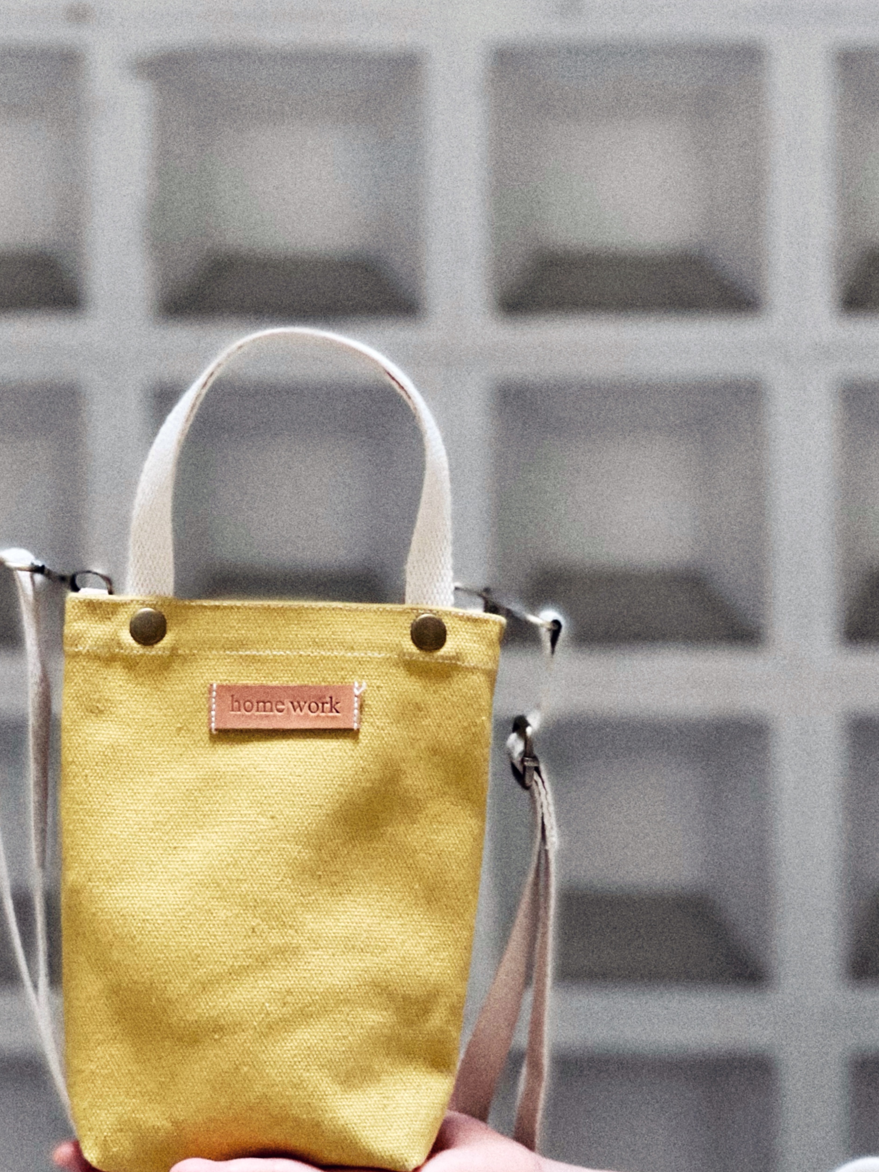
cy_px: 793
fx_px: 3487
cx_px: 316
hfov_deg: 14.3
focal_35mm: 103
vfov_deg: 19.0
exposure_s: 1/33
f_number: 2.2
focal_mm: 7.5
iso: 250
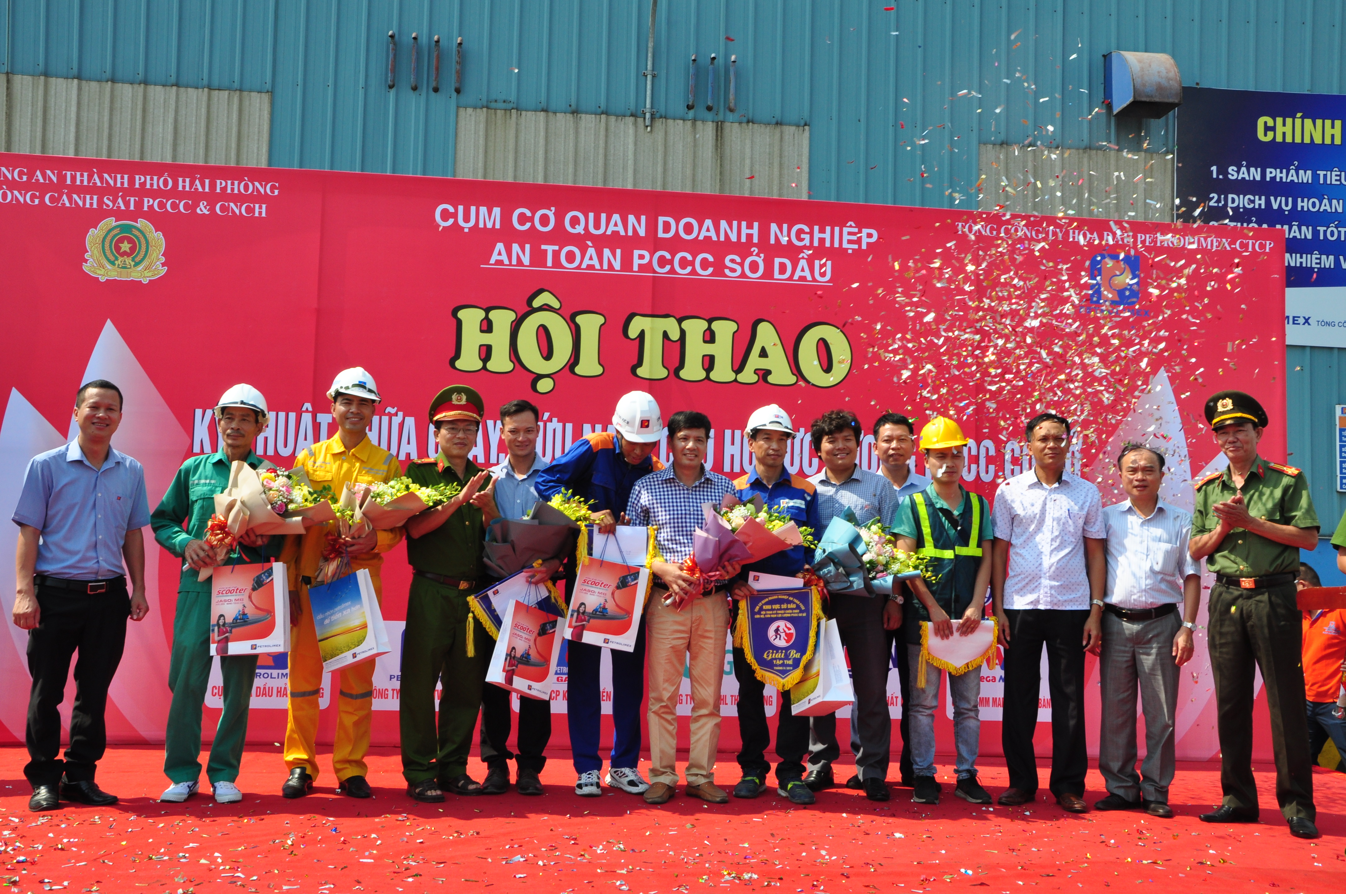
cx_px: 673
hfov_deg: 51.3
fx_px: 1400
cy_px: 447
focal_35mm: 38
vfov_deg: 35.4
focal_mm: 25
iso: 320
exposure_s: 1/200
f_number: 13
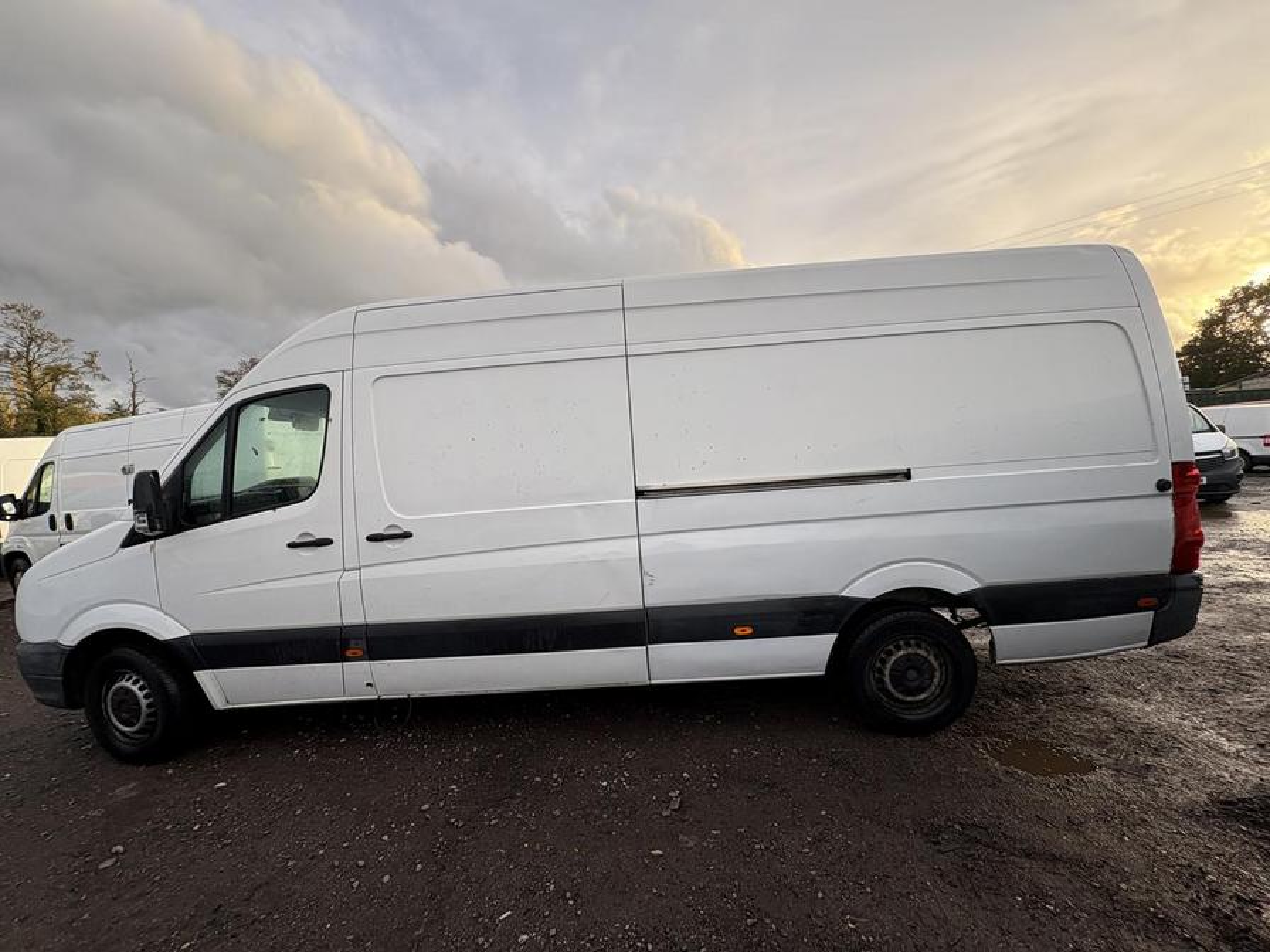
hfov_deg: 102.1
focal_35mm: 14
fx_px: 514
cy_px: 476
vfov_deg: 85.7
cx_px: 635
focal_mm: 2.22
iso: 40
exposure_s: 1/303
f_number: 2.2
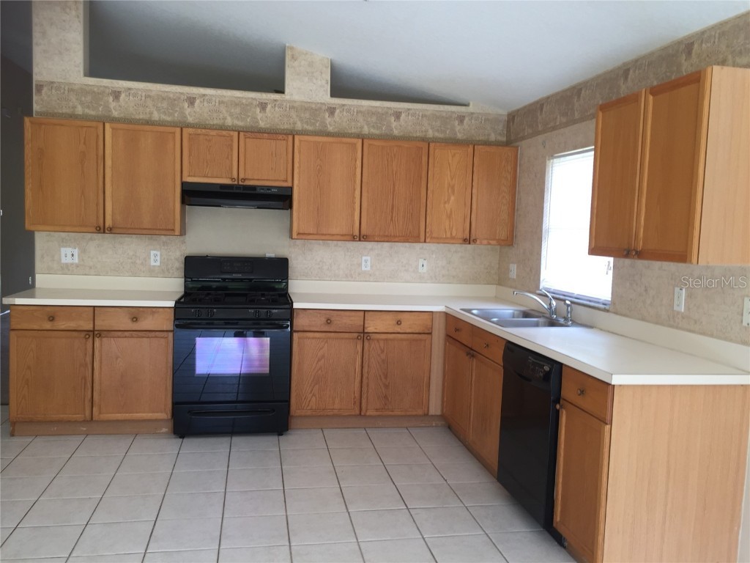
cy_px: 282
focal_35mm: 29
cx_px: 375
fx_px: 628
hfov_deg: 61.7
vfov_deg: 48.2
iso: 32
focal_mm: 4.15
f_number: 2.2
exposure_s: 1/60
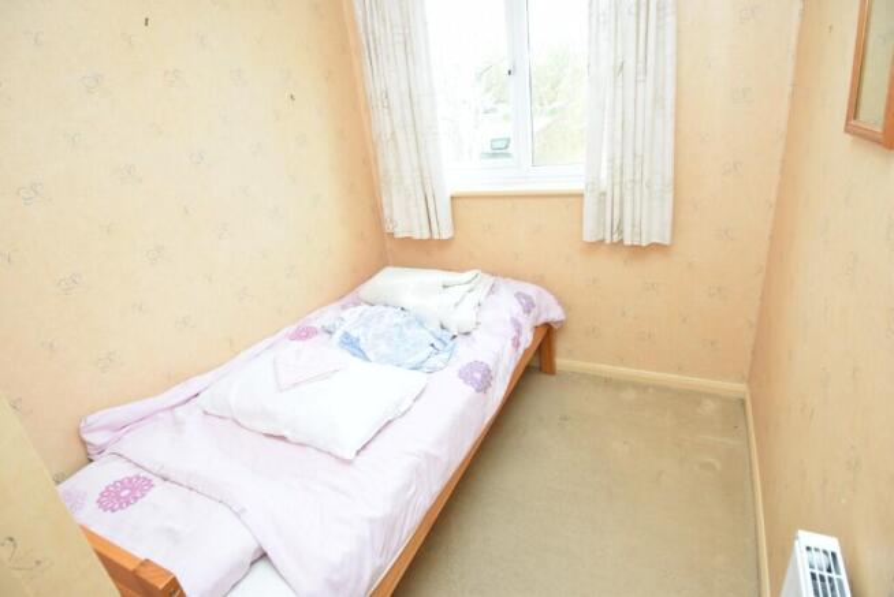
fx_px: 447
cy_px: 298
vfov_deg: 67.5
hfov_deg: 90.0
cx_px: 447
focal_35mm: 18
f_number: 4.5
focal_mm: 12
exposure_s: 1/80
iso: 400
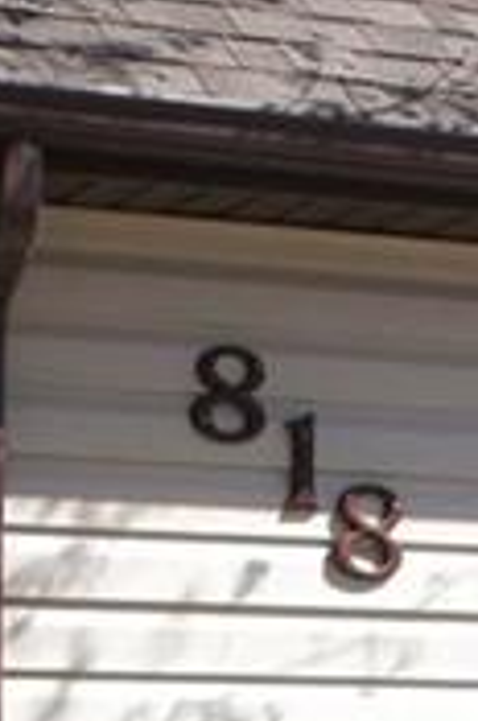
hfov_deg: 10.3
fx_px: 2639
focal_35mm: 132
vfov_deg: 15.2
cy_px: 758
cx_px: 346
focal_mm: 20
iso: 200
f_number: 7.1
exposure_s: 1/500
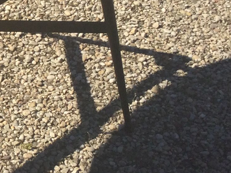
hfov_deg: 13.3
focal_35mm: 137
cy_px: 44
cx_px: -153
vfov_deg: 10.8
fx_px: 914
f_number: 2.4
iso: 25
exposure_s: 1/1164
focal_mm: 3.3
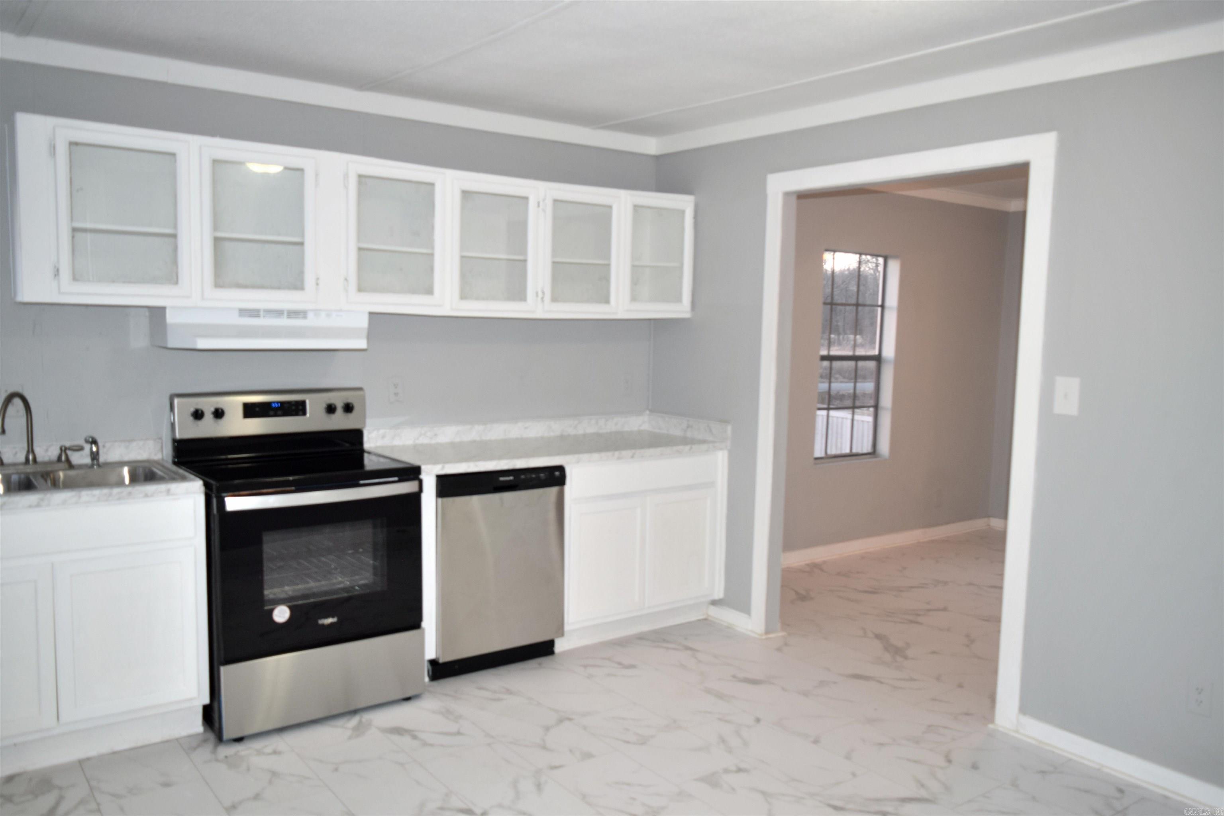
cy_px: 408
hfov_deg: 67.4
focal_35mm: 27
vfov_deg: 47.9
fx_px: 918
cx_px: 612
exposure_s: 1/60
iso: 400
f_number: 3.5
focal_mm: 18
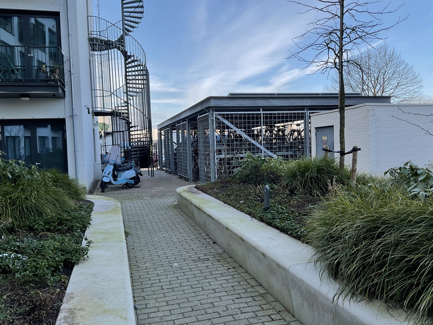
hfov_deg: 61.7
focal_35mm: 29
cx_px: 216
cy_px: 162
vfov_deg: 48.2
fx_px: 363
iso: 16
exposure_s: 1/545
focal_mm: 3
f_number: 1.8
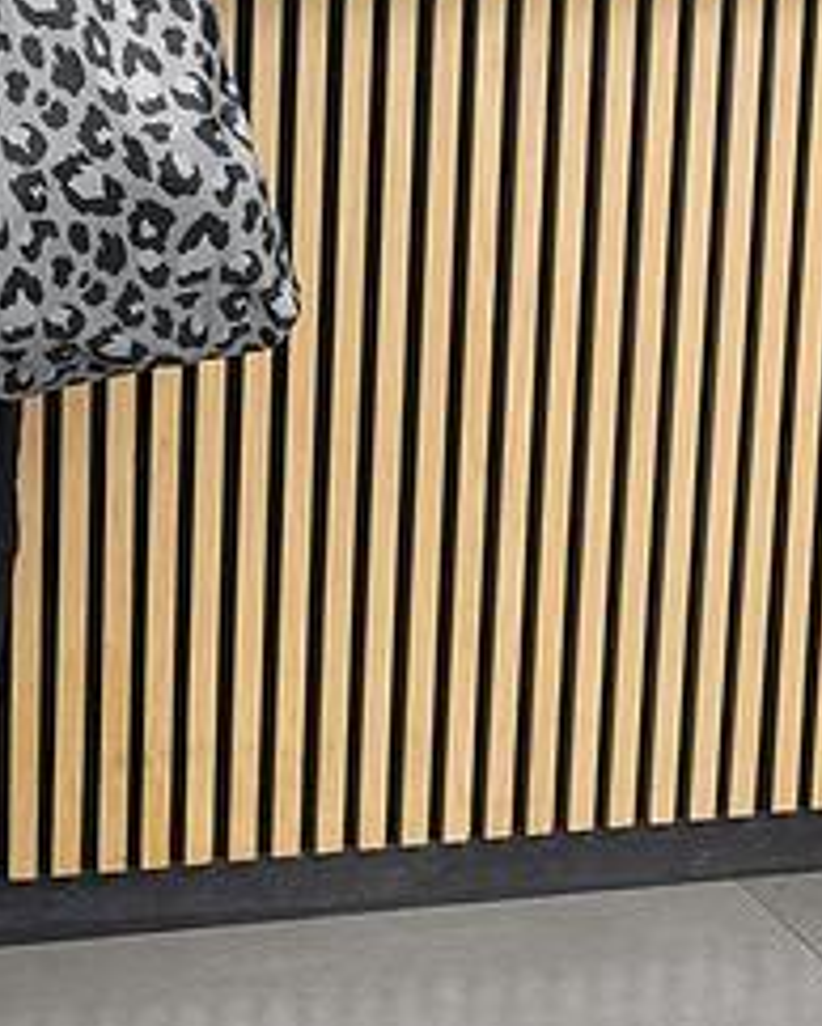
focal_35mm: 94
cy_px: 78
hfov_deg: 16.2
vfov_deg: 19.9
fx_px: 2855
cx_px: 64
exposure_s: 1/125
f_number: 5.6
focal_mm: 28
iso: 1600
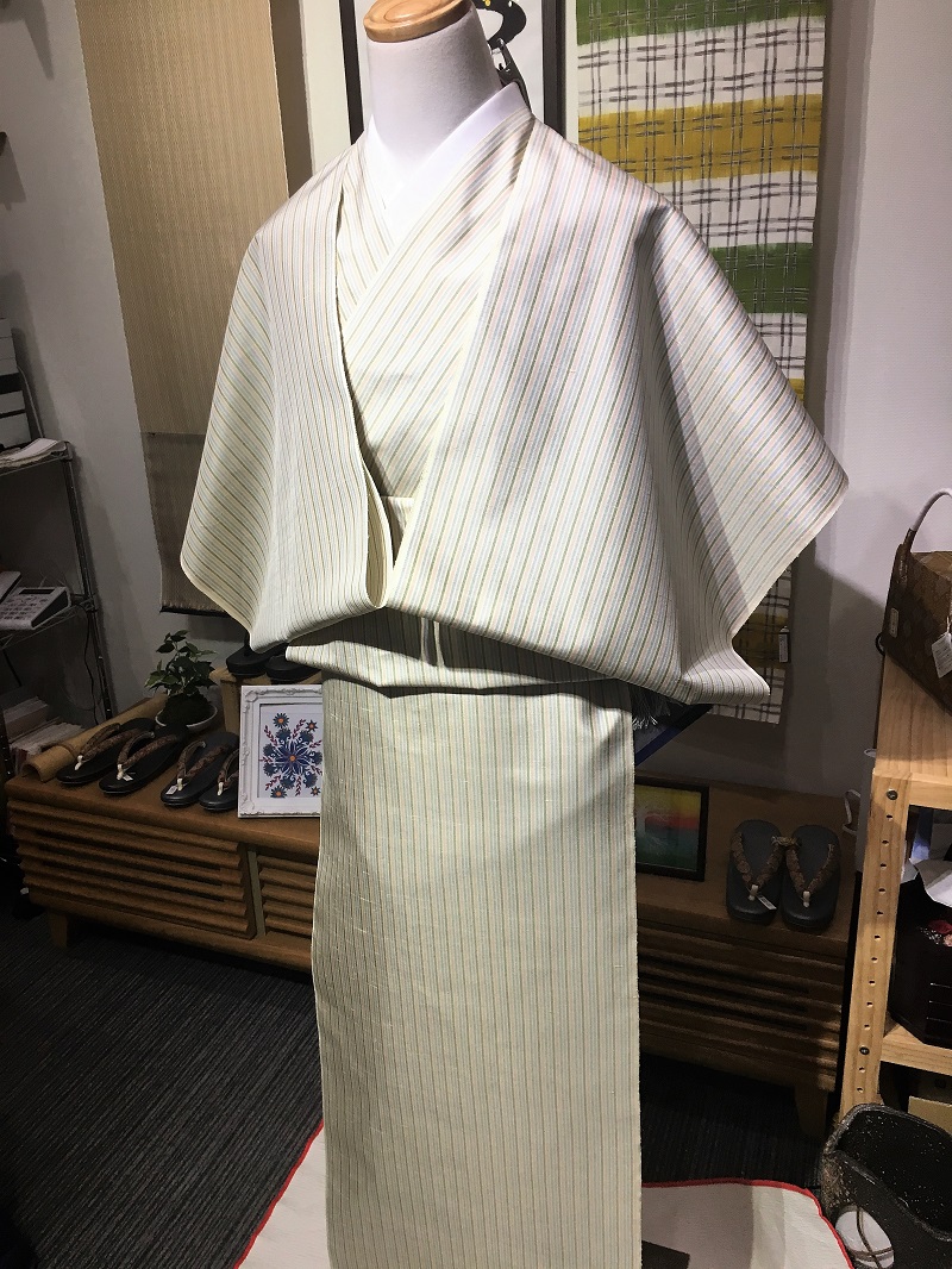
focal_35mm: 29
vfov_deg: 61.6
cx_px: 476
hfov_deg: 48.2
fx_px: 1063
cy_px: 634
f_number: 2.2
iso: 25
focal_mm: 4.15
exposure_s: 1/40
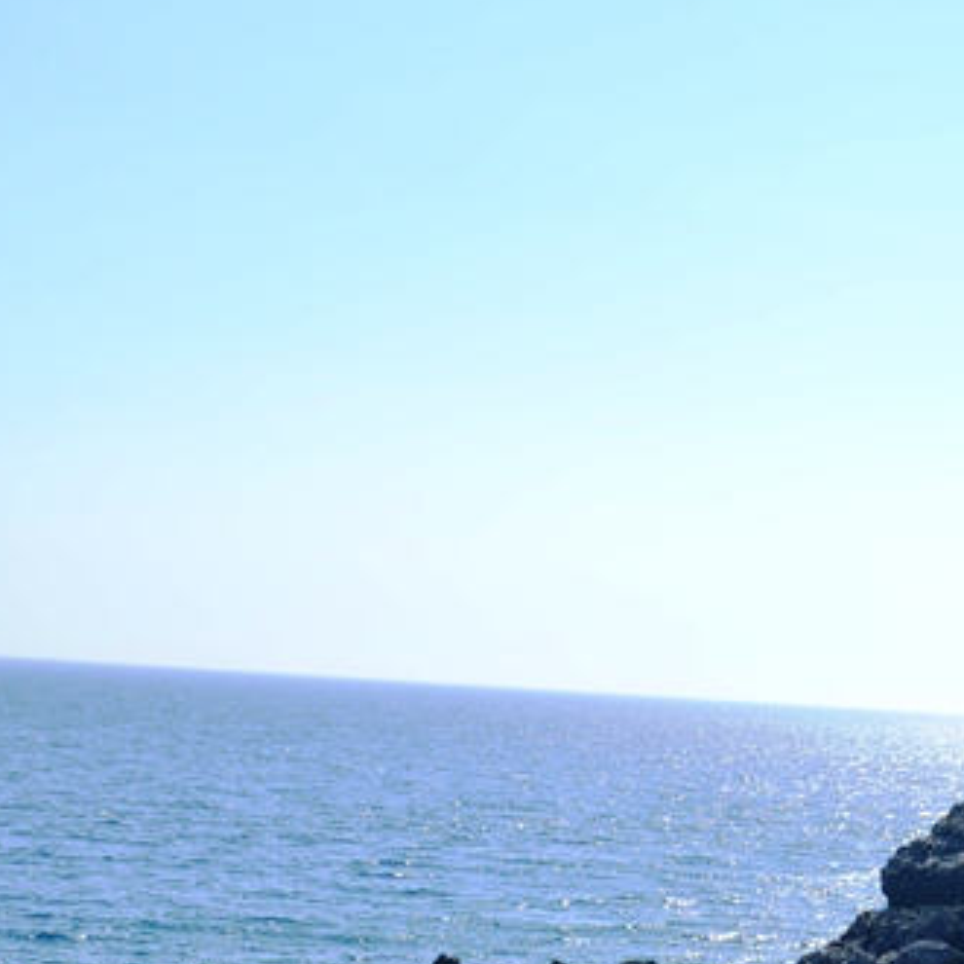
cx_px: 1154
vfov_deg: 24.0
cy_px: 757
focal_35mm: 71
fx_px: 2237
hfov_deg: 22.4
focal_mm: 18
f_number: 8
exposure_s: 1/250
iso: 100
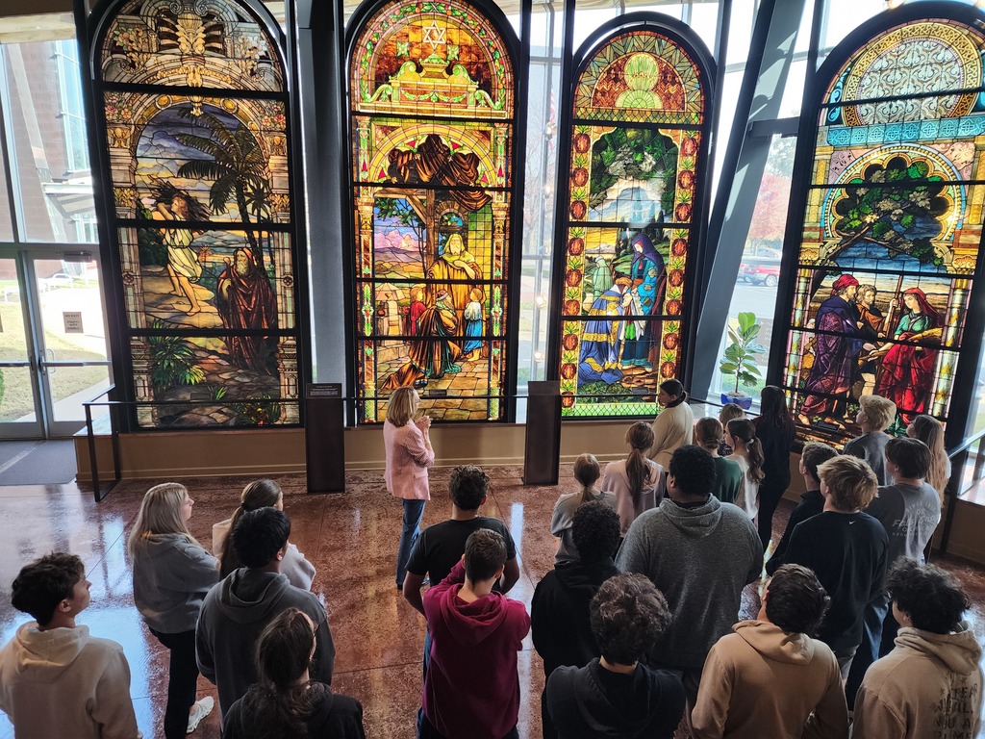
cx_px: 492
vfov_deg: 58.9
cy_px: 370
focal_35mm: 23
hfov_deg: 73.9
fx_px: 654
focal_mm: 6.4
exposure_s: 1/120
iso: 160
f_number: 1.8
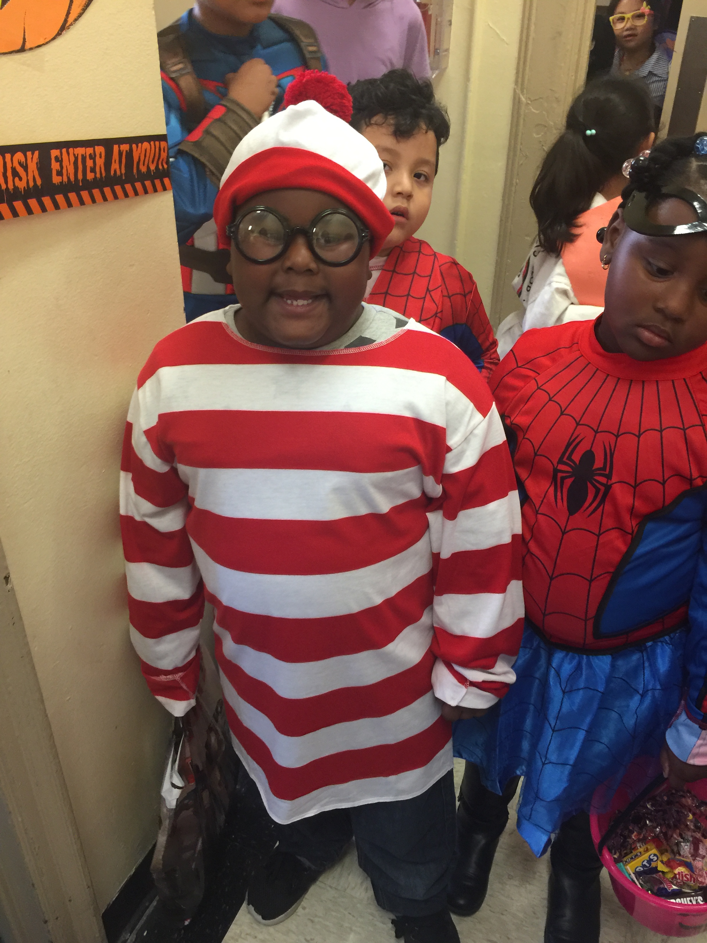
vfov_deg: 61.7
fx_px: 790
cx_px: 354
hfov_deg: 48.2
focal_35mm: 29
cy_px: 472
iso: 80
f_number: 2.2
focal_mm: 4.15
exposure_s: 1/15
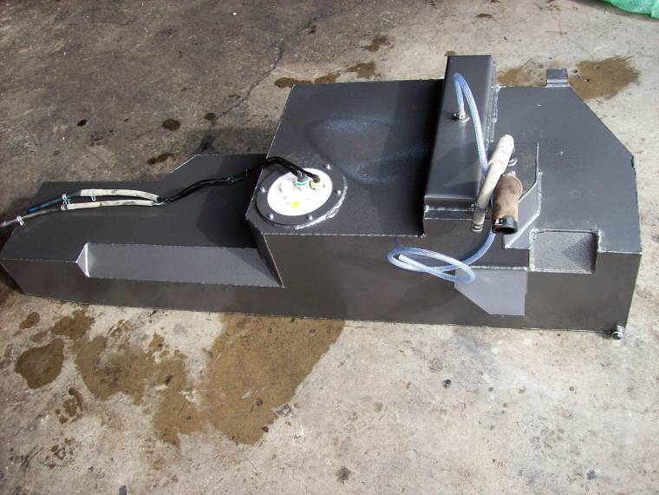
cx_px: 330
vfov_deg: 39.7
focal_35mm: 36
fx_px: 685
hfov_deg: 51.4
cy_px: 248
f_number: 2.7
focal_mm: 6
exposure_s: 1/185
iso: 80
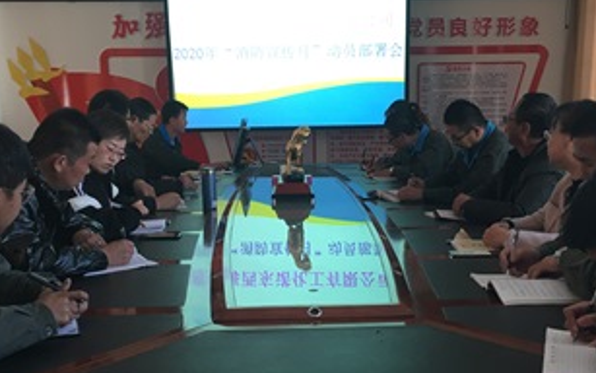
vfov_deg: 25.7
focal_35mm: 50
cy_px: 255
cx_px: 313
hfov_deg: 40.3
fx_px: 812
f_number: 2.2
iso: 100
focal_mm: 4.15
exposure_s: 1/33
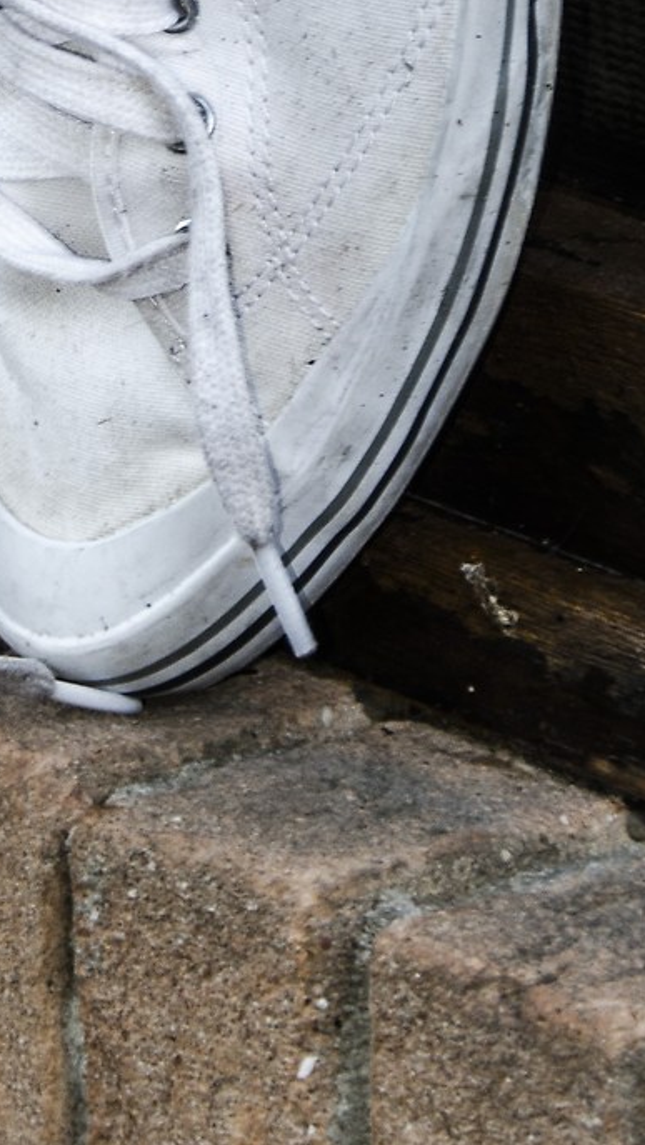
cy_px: -438
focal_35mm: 356
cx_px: 302
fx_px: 10807
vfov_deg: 6.0
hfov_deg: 3.4
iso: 400
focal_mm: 65
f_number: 5.6
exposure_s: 1/10
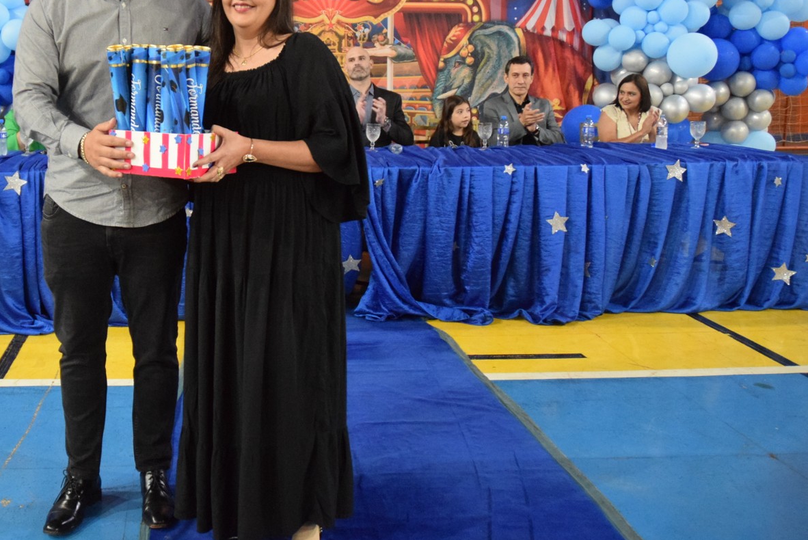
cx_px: 219
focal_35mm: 41
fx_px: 921
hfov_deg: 46.0
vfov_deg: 32.5
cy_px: 187
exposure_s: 1/60
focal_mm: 18
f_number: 3.5
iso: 3600
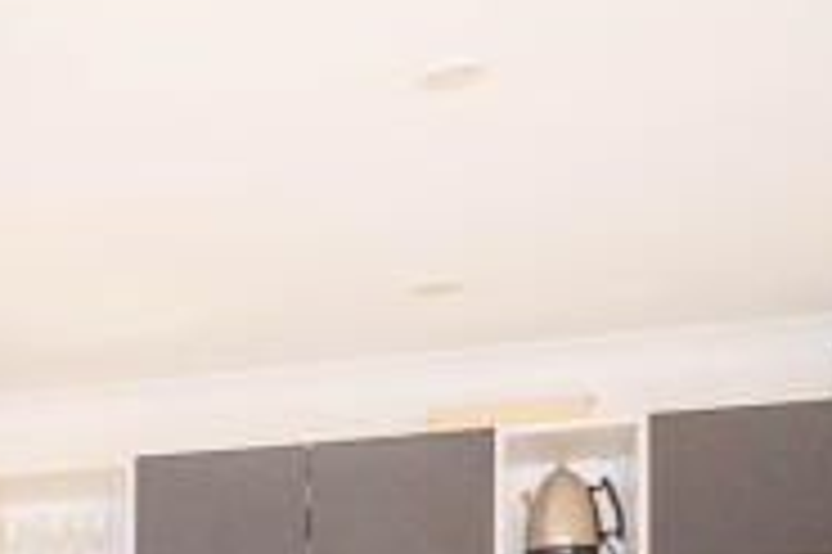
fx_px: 1916
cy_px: 908
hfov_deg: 20.1
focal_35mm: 83
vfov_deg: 14.9
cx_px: -508
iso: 400
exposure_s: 1/1.25
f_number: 6.4
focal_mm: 10
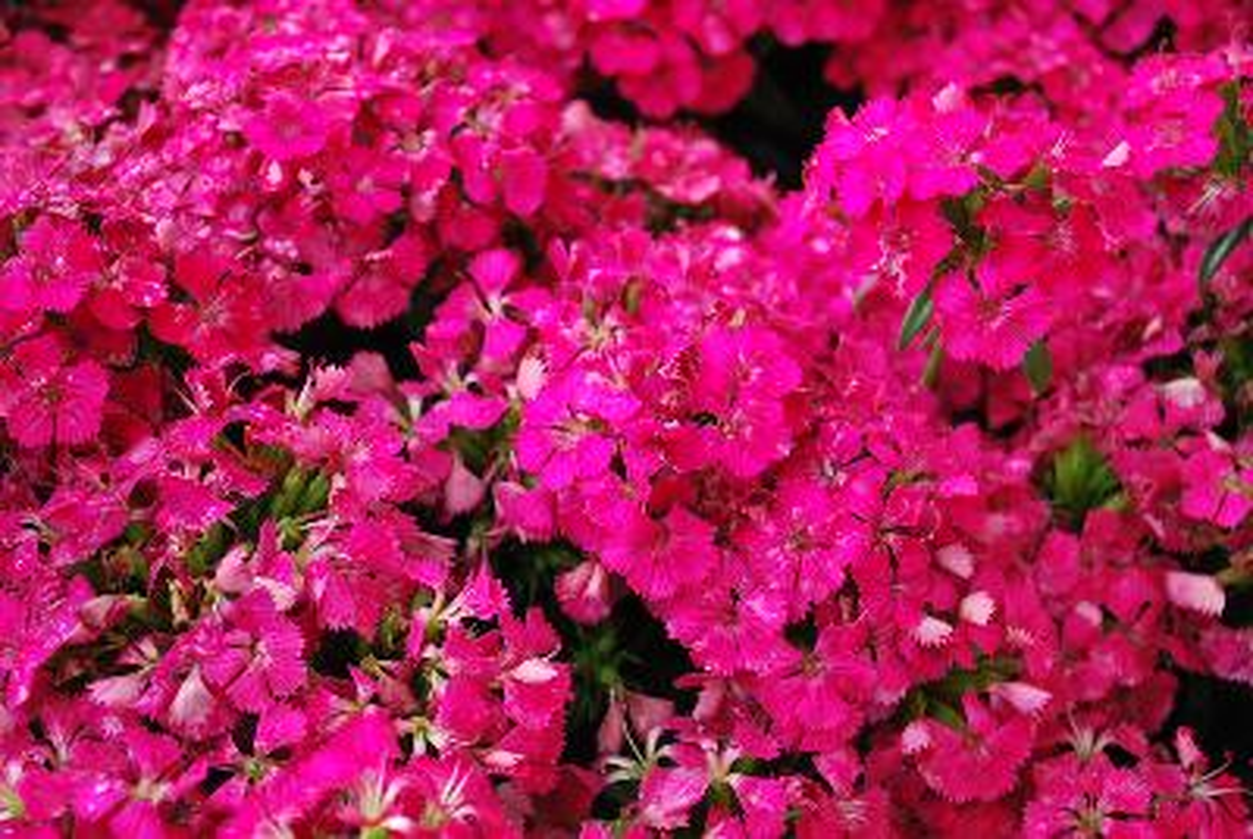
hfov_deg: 36.8
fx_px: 1882
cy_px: 420
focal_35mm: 54
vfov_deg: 25.1
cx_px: 626
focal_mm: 36
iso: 200
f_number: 5.3
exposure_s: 1/60
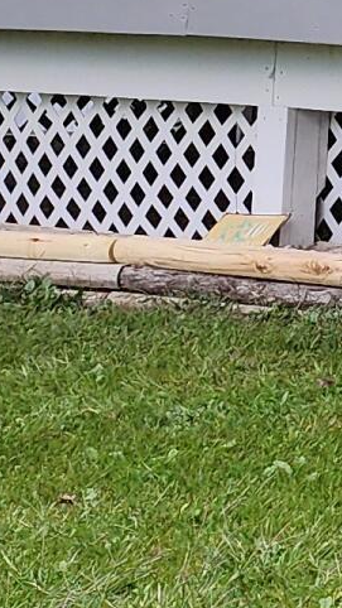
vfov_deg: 12.9
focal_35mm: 156
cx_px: 1354
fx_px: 2516
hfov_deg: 6.4
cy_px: -375
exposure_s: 1/180
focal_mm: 6.4
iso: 50
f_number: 1.8
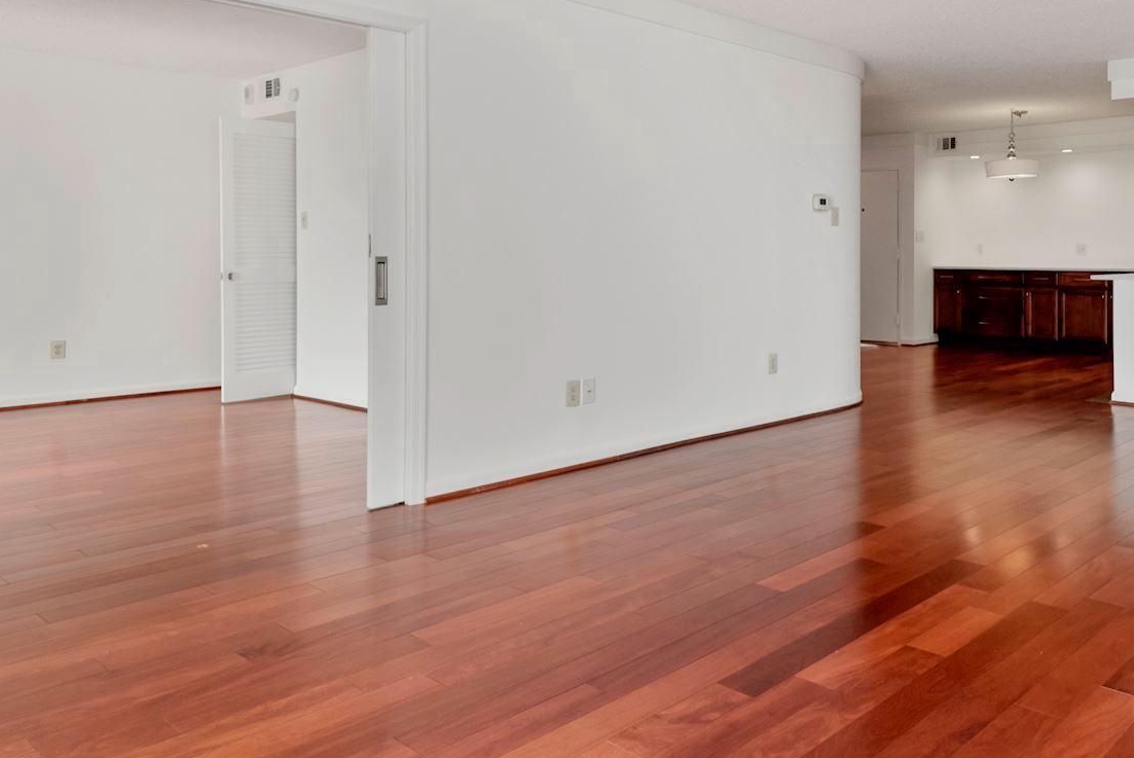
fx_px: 914
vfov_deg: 44.6
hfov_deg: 61.6
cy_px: 279
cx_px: 780
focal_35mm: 29
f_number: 8
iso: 200
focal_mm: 16
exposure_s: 1/40
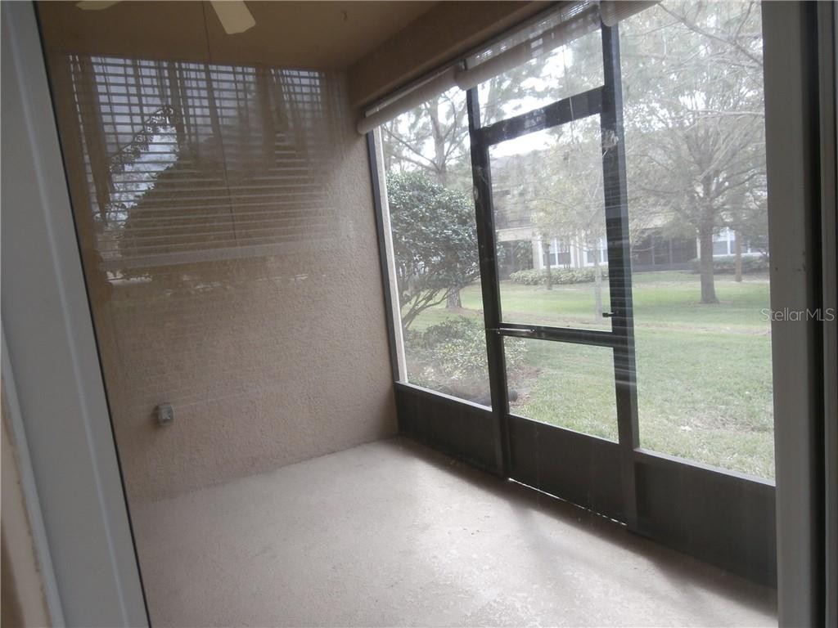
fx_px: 581
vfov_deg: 56.8
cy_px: 314
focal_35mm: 24
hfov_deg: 71.6
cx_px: 419
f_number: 3
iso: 100
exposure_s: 1/60
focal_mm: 4.2
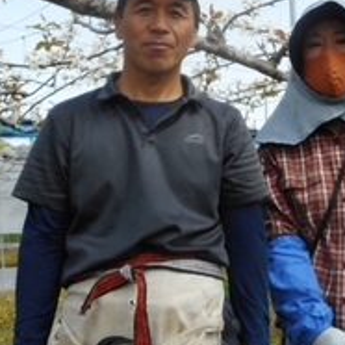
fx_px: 744
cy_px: 39
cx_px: 247
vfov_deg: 25.4
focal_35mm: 66
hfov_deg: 25.9
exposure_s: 1/320
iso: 80
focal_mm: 5.2
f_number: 4
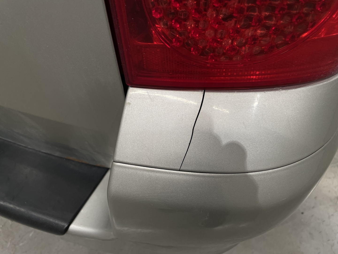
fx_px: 254
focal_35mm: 26
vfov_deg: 53.1
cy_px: 127
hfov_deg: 67.3
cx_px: 169
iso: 40
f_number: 1.6
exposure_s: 1/182
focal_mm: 4.2
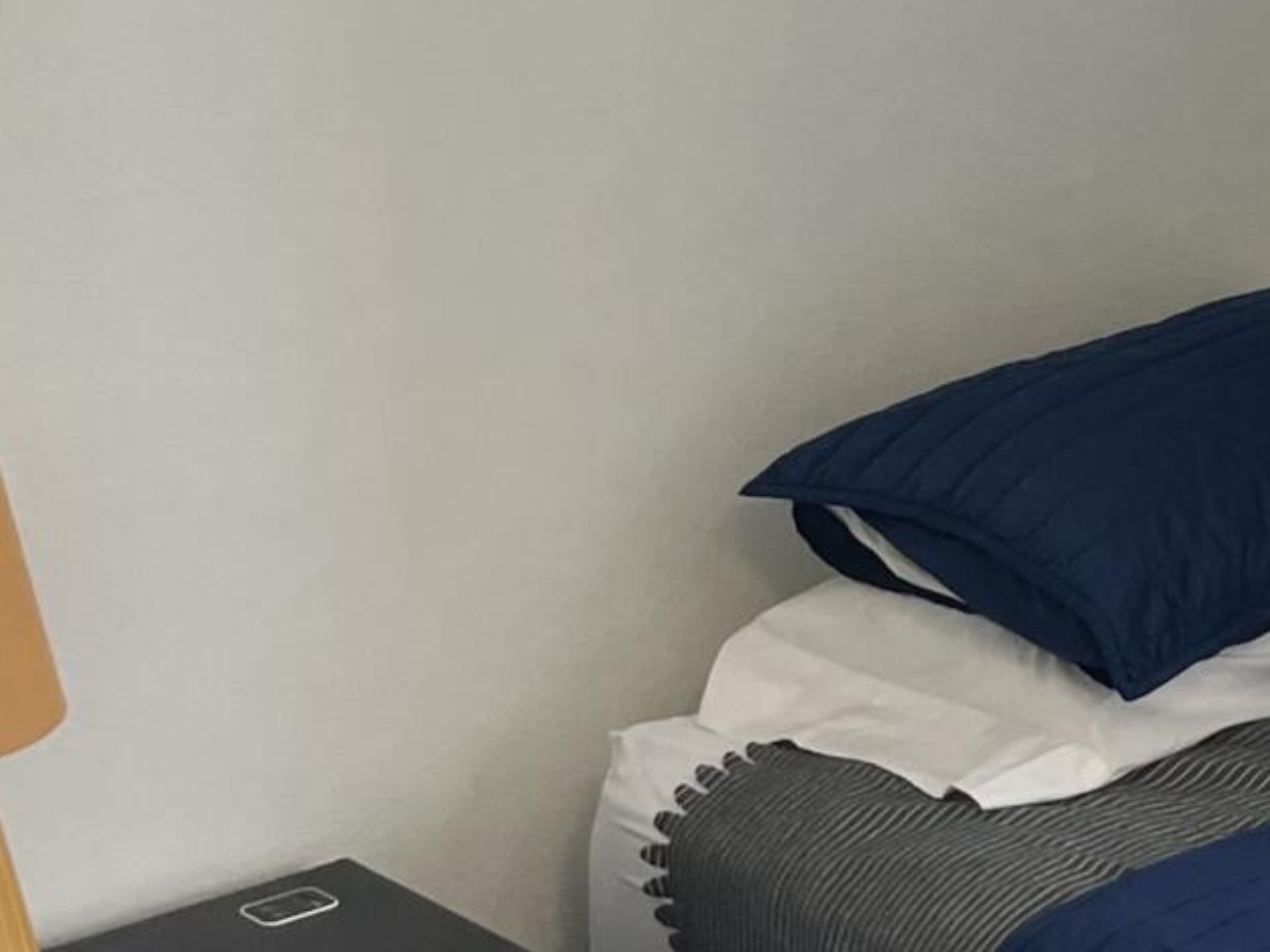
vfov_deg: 11.8
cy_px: 769
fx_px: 4586
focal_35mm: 125
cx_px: 1931
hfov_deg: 14.6
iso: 50
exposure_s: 1/120
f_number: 1.6
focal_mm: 5.1
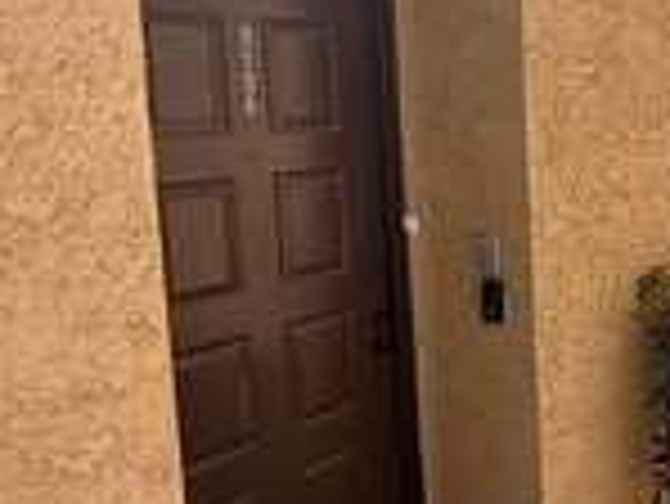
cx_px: 582
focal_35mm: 40
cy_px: 202
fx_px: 775
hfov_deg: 43.4
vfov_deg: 35.9
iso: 64
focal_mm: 2.22
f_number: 2.2
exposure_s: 1/596
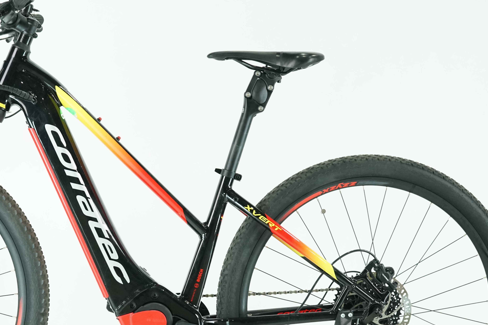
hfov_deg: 19.7
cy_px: 215
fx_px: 1396
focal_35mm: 103
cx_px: 131
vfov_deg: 13.3
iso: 2500
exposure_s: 1/200
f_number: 5.6
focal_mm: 64
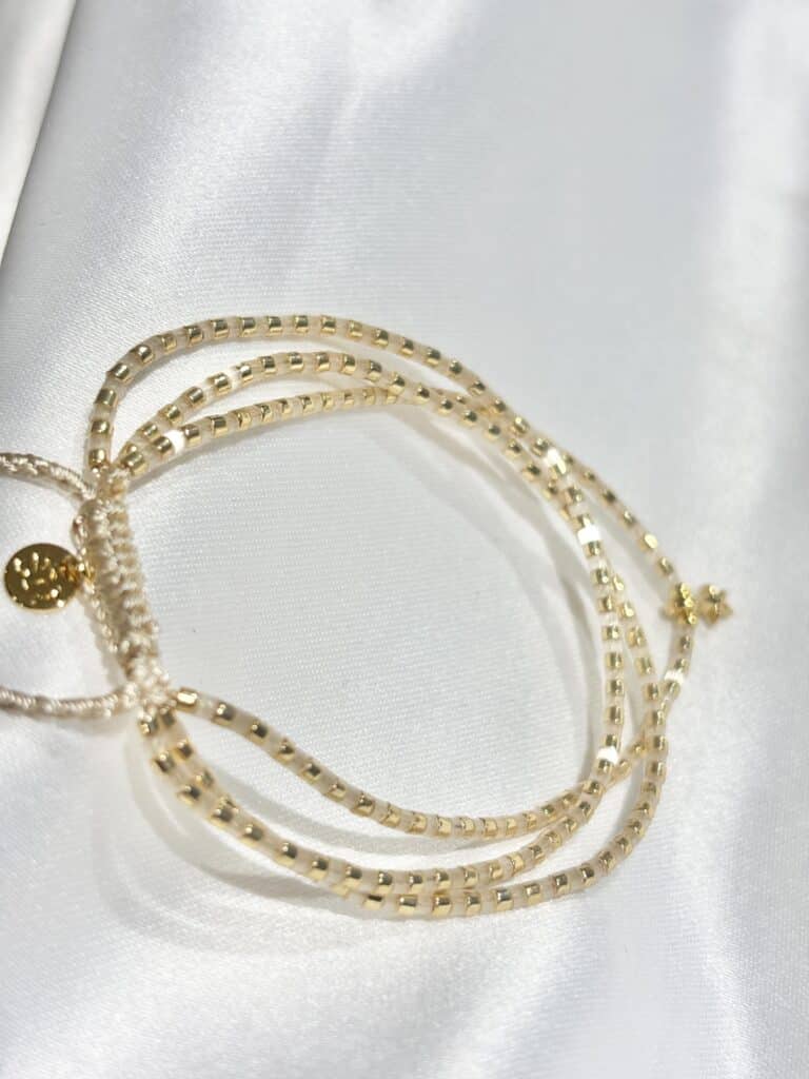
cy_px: 540
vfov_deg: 36.8
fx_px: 1620
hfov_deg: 28.0
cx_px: 404
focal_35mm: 52
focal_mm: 5.96
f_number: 1.6
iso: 32
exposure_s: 1/353
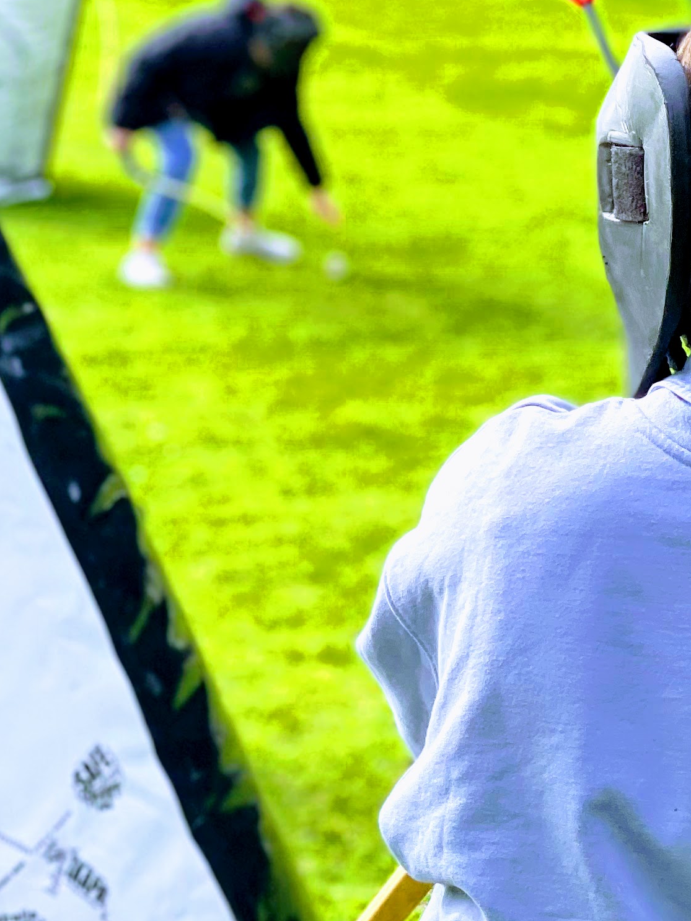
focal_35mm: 141
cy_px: 437
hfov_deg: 10.5
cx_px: 331
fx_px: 3753
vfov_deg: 14.0
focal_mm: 6
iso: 25
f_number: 2
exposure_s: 1/444
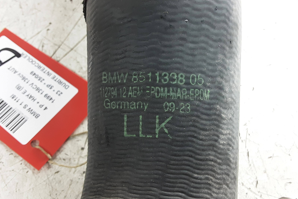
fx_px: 240
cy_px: 98
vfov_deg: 45.0
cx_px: 152
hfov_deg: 63.7
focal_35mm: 29
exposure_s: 1/25
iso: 200
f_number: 1.9
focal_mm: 2.91
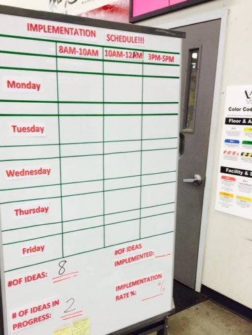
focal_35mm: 38
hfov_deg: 37.5
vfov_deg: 48.7
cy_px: 200
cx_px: 94
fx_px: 369
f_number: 2.2
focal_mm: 4.12
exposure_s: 1/30
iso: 64
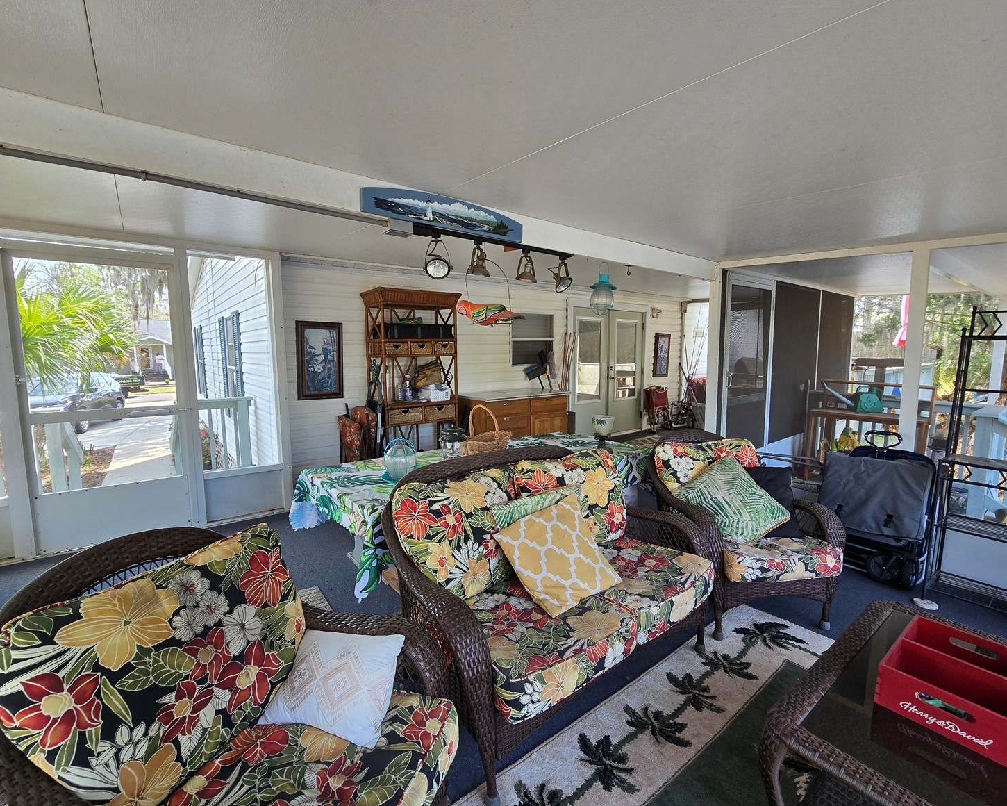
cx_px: 504
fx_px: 417
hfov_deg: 100.7
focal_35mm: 14
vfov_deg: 88.0
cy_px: 401
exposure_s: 1/60
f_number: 2.2
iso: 80
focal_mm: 2.2
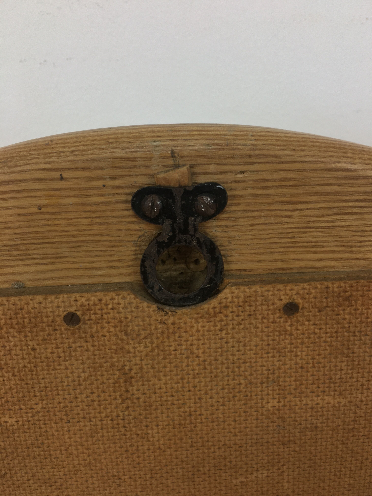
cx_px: 186
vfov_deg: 61.7
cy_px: 248
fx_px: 416
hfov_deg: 48.2
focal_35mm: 29
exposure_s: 1/33
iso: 25
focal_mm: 4.15
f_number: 2.2
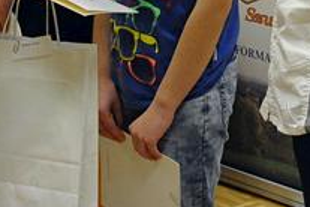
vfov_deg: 8.4
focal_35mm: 160
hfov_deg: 12.8
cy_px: -86
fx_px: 1378
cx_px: 270
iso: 2000
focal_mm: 26
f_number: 5.6
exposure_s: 1/125
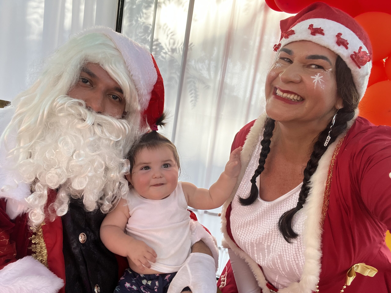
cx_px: 196
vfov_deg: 58.9
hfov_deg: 73.9
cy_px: 146
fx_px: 260
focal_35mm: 23
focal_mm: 2.71
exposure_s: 1/121
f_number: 2.2
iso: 80
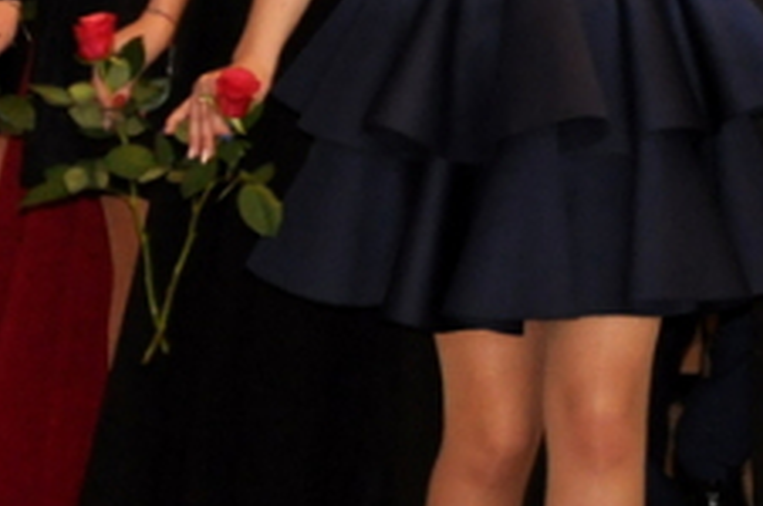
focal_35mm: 509
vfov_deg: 2.7
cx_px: 891
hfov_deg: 4.0
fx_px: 10778
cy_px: 145
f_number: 5.3
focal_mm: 75
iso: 800
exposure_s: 1/60
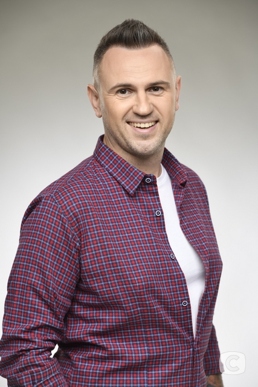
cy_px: 194
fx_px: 1665
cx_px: 129
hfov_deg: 8.9
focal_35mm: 155
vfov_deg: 13.2
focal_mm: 155
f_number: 6.3
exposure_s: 1/160
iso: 100
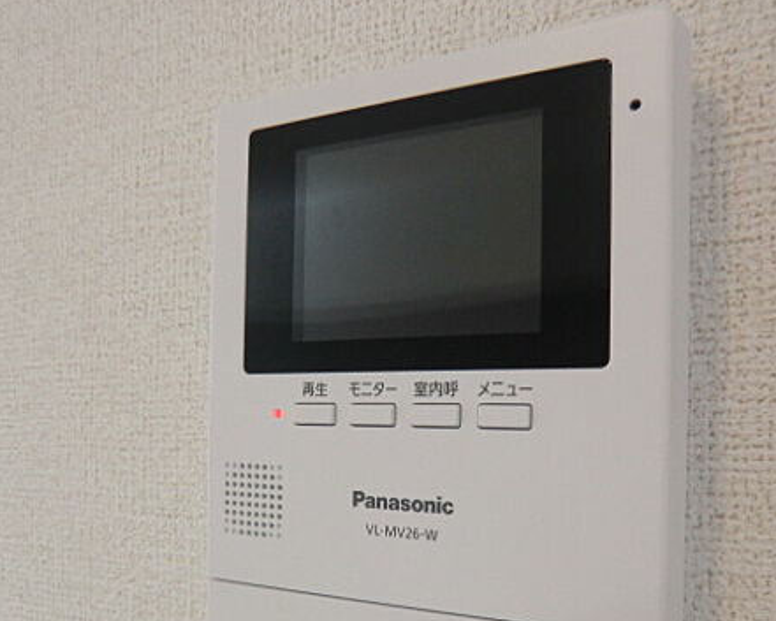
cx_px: 389
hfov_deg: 52.8
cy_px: 413
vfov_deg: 42.8
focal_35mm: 34
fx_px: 781
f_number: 3.2
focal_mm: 4.3
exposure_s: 1/60
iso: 200
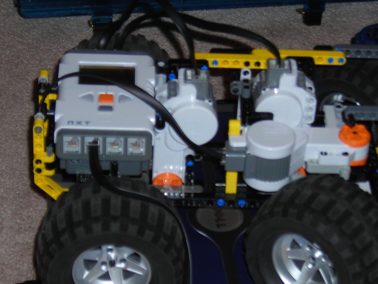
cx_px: 195
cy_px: 212
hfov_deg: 14.4
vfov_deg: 10.8
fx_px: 1496
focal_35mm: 137
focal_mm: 12.7
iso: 50
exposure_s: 1/60.1
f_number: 4.2
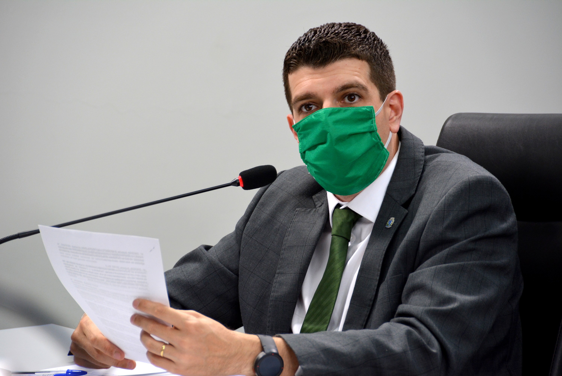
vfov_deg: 4.6
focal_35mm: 300
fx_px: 4687
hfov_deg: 6.9
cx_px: 281
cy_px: 188
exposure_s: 1/125
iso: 900
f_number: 5.6
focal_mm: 200
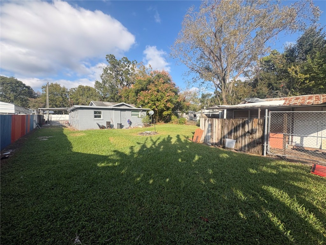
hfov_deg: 102.1
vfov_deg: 85.7
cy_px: 122
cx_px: 163
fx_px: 132
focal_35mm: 14
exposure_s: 1/1034
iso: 40
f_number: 2.2
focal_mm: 2.22
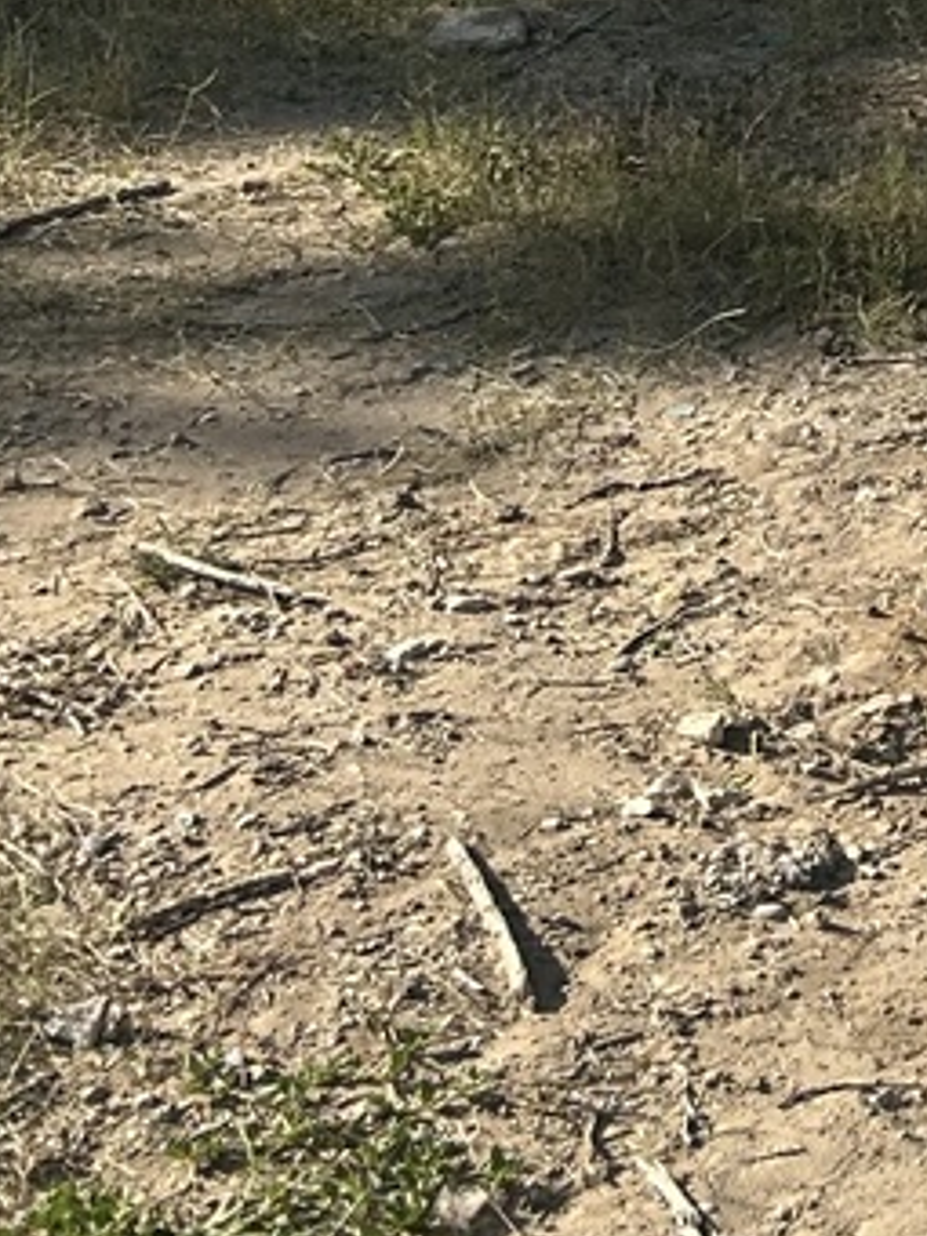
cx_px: 1621
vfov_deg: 15.9
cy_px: -782
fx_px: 3928
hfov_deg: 12.4
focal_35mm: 110
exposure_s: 1/3571
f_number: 1.5
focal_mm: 5.7
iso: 50
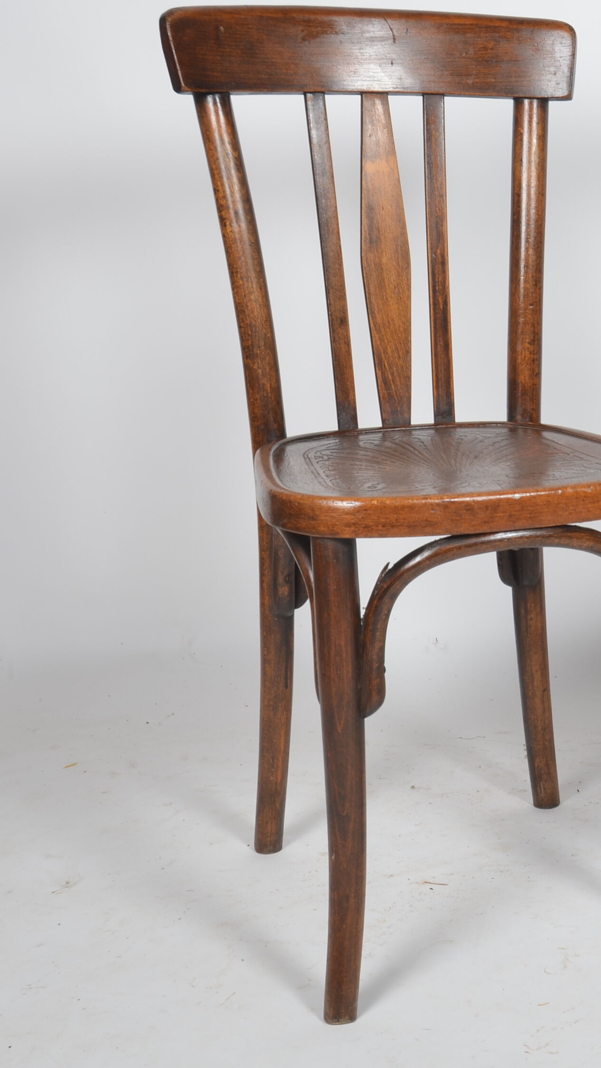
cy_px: 511
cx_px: 708
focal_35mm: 62
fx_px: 1757
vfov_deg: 33.8
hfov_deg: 18.5
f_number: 11
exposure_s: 1/125
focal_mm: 24
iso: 100
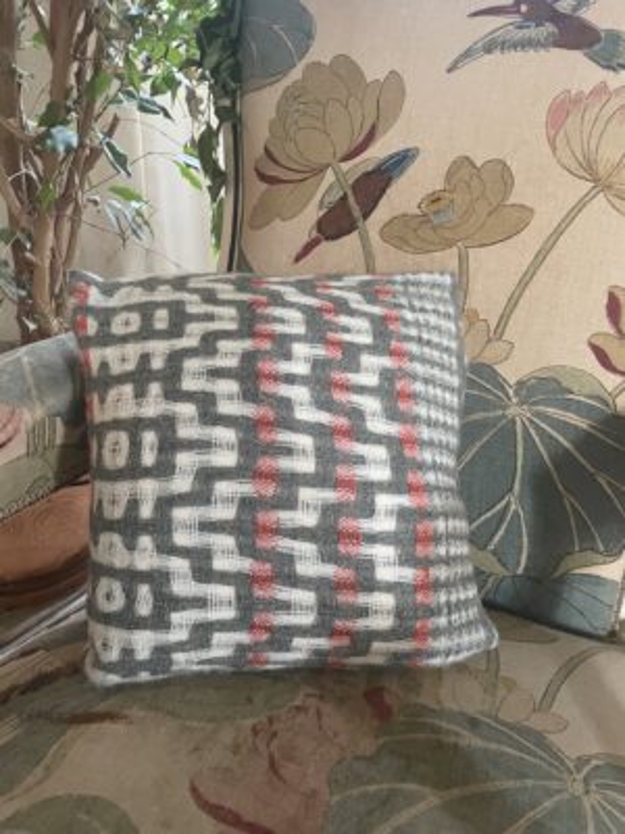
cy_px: 417
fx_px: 626
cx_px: 312
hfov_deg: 53.1
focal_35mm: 26
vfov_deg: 67.3
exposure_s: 1/25
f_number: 1.6
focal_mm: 4.2
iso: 500
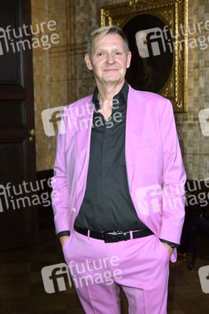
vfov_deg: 41.1
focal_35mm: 48
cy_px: 157
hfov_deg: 28.0
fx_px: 419
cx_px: 104
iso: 1250
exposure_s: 1/250
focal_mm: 48
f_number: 6.3
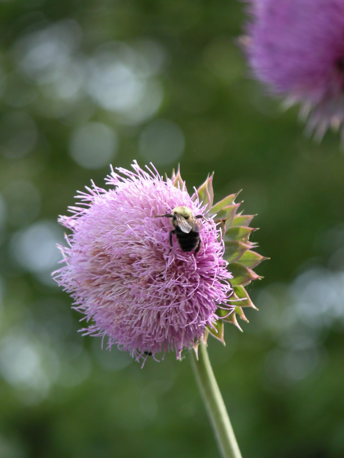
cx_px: 172
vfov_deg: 7.1
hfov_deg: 5.3
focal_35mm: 280
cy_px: 229
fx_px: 3710
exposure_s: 1/204
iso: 100
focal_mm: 71.2
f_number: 4.2
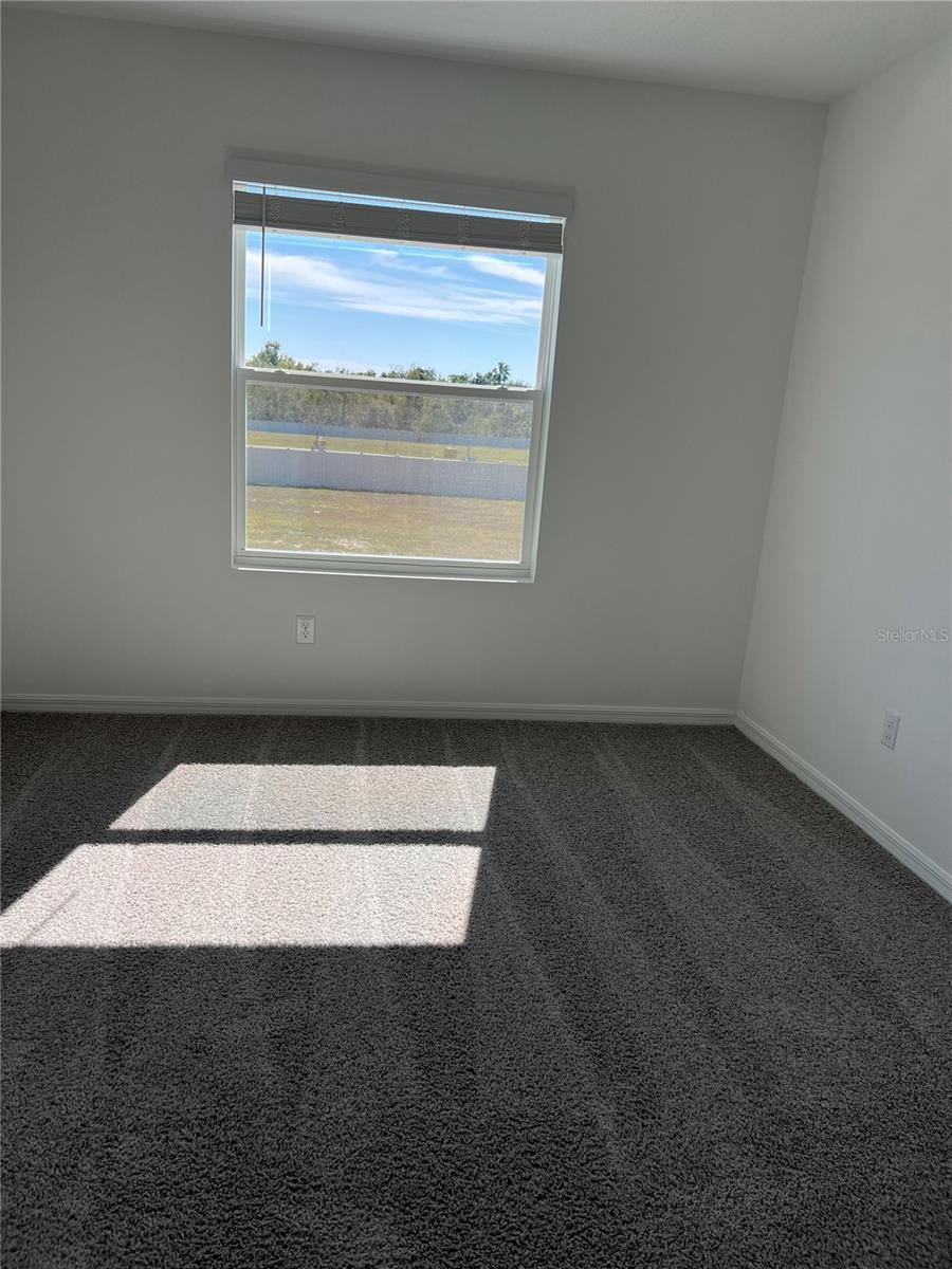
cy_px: 634
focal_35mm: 26
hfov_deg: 53.1
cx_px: 476
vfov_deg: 67.3
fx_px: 953
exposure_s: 1/1029
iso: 50
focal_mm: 5.7
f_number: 1.5
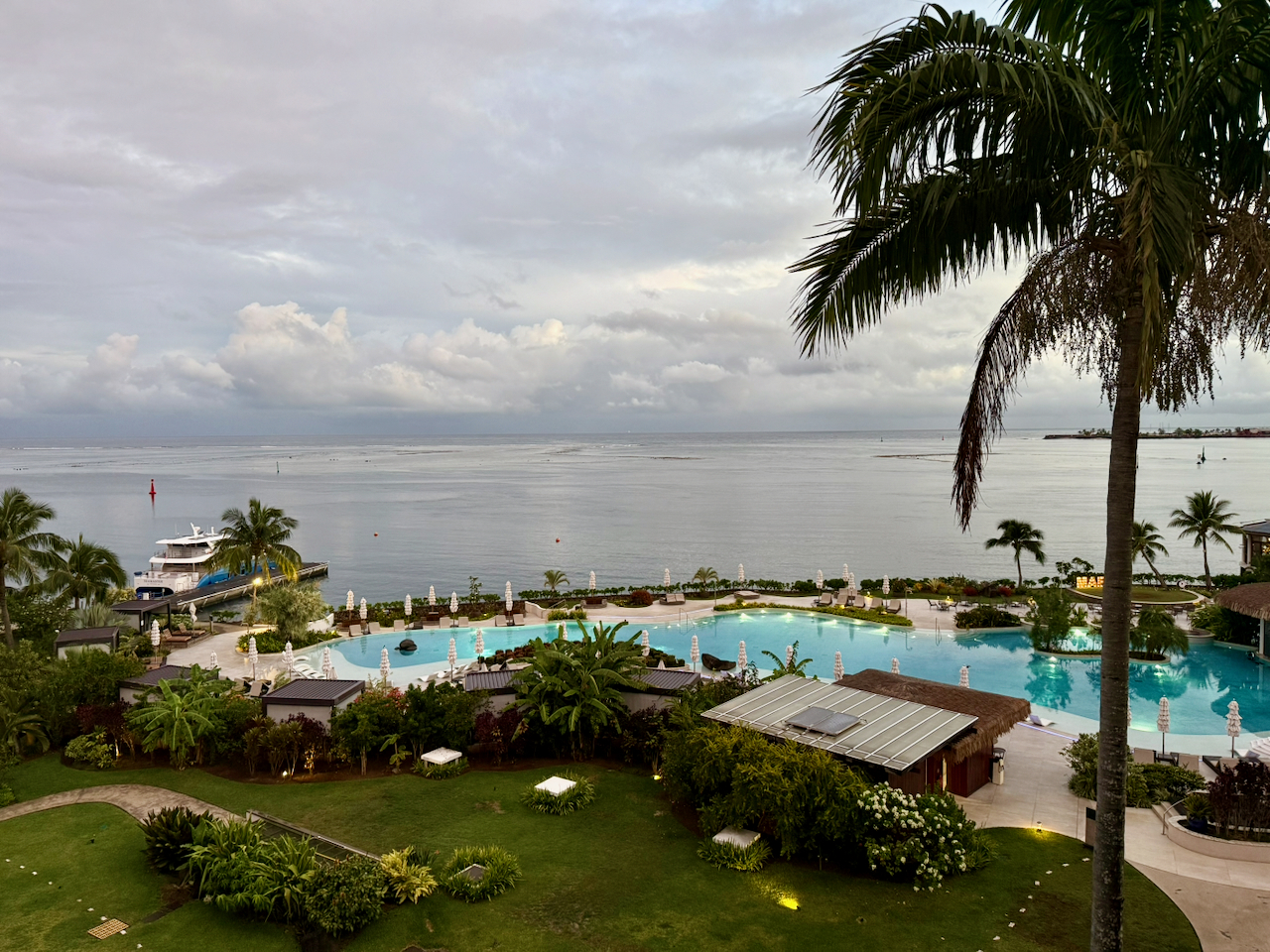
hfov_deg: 71.6
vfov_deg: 56.8
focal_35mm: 24
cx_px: 635
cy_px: 476
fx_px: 881
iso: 200
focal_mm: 6.76
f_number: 1.78
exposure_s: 1/64
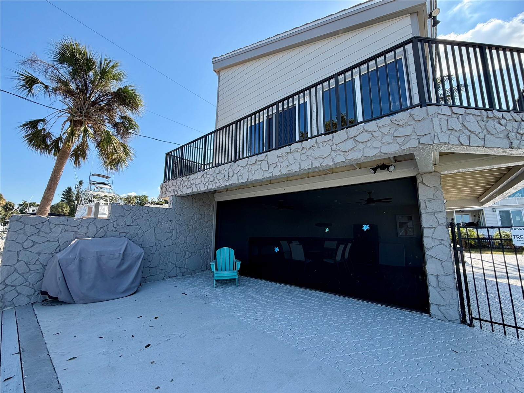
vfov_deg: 85.7
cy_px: 196
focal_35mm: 14
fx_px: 212
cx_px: 262
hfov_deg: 102.1
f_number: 2.2
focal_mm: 2.22
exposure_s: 1/559
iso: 40
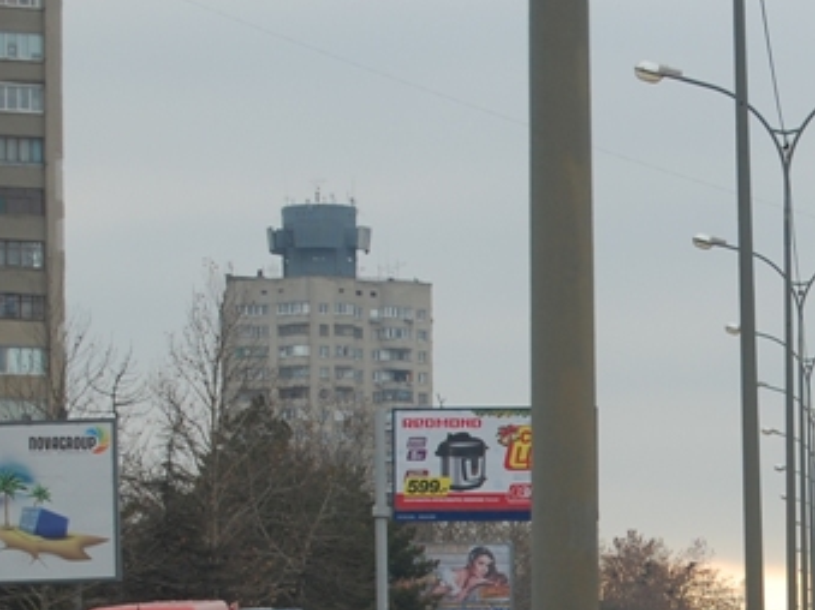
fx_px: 4949
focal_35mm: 210
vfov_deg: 7.0
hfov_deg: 9.3
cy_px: 586
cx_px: 827
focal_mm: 55
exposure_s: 1/200
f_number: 7.1
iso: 200
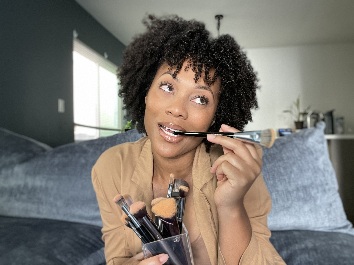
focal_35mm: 30
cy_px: 132
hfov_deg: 60.0
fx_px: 307
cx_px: 177
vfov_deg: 46.8
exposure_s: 1/43
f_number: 2.2
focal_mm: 2.71
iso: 400
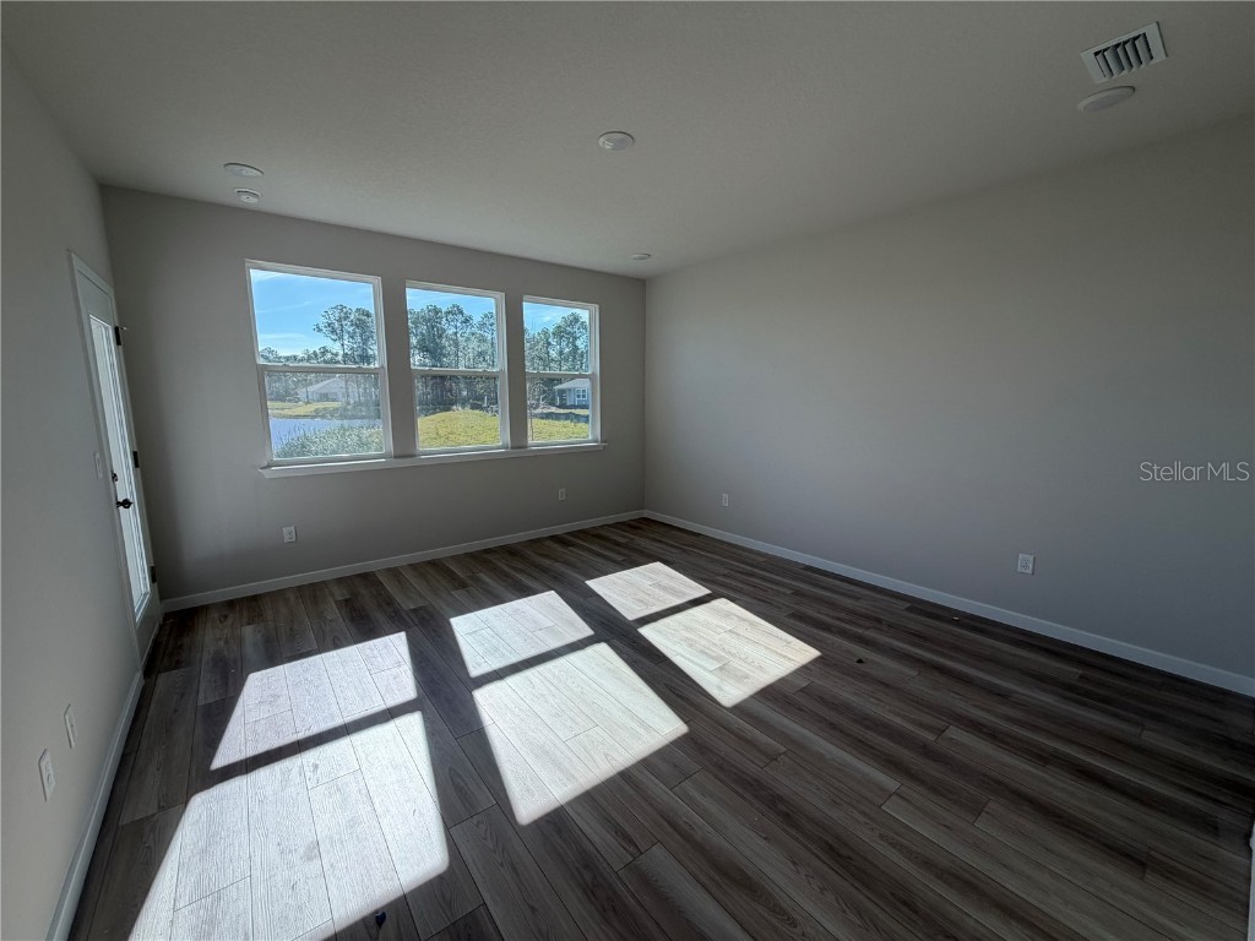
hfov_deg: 102.1
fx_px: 508
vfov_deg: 85.7
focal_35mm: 14
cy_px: 470
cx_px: 628
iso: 50
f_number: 2.2
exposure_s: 1/502
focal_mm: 2.22
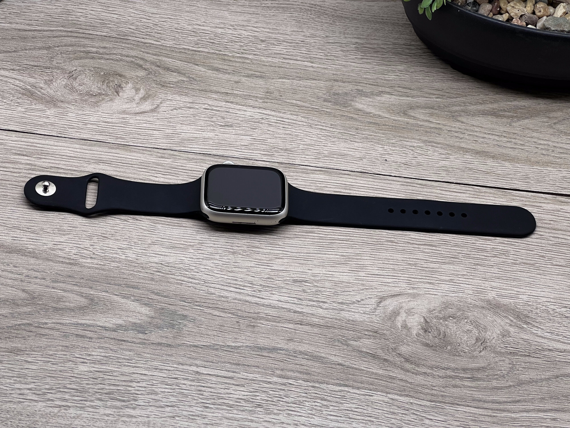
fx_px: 1268
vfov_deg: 19.1
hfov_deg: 25.3
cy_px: 214
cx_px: 285
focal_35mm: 77
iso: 50
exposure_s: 1/100
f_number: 2.8
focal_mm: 9
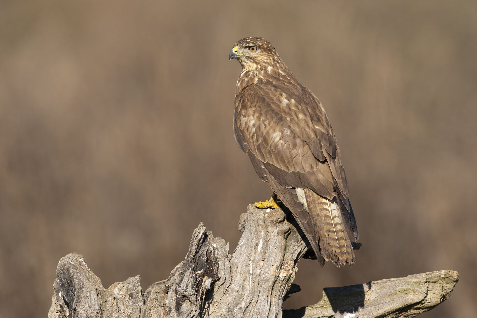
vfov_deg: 2.3
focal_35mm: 600
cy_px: 159
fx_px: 7946
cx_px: 238
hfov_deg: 3.4
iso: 2000
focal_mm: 600
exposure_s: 1/1600
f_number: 6.3
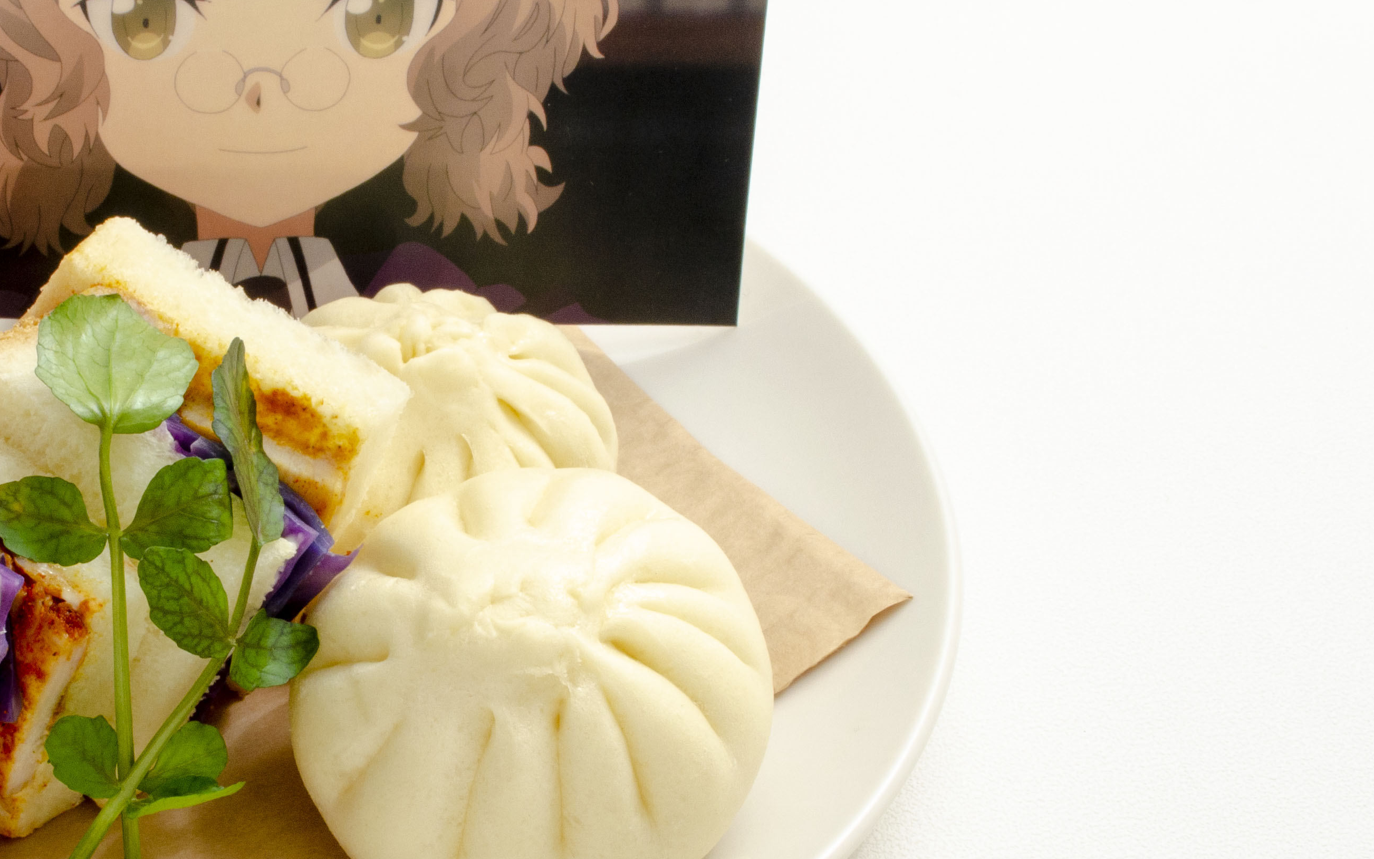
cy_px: 438
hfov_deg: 27.5
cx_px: 236
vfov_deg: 17.9
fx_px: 2733
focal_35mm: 73
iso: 125
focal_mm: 26
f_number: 16
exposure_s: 1/2
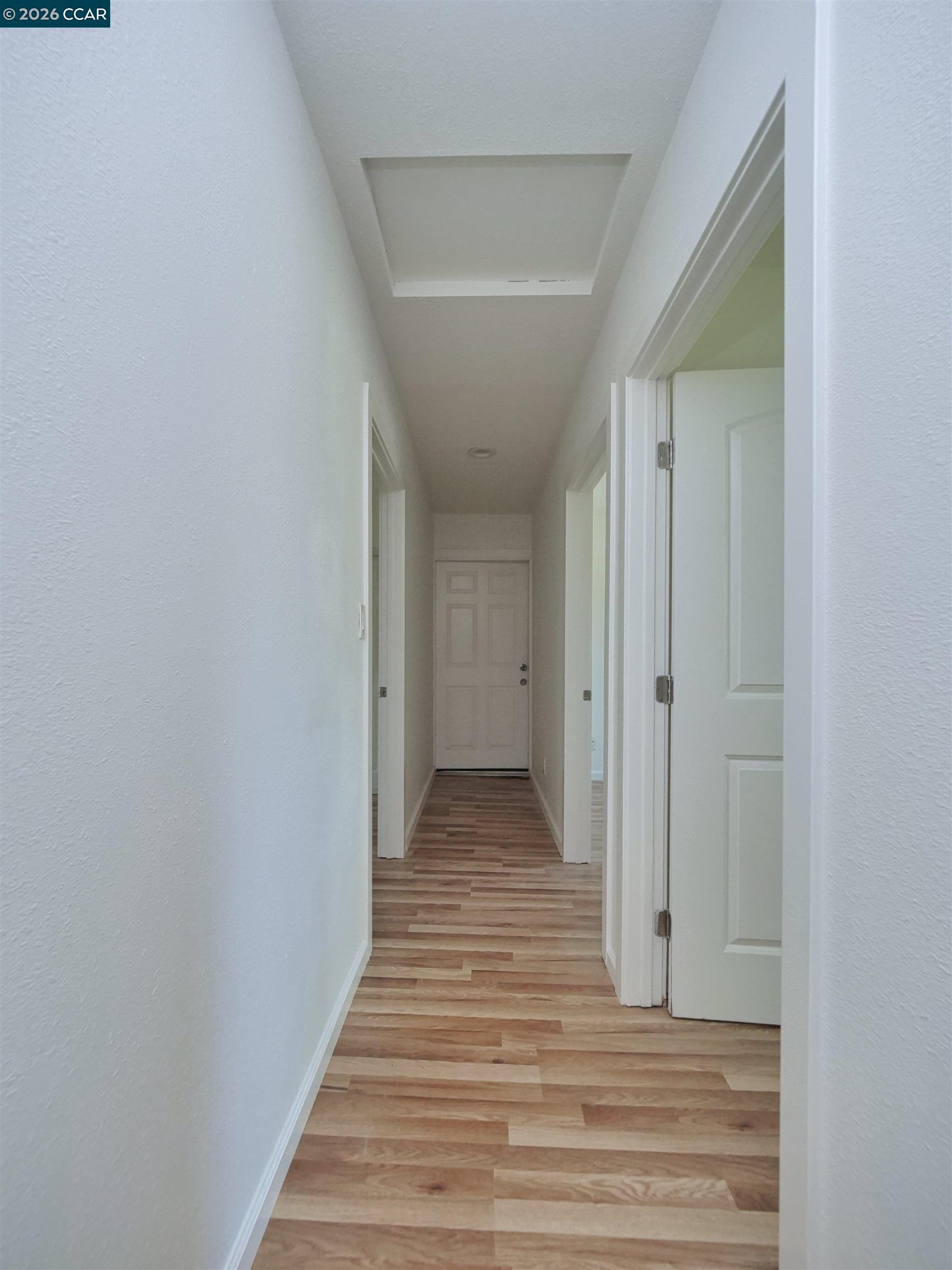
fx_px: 513
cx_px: 476
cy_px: 635
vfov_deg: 102.1
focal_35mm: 14
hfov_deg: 85.7
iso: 800
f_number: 4.5
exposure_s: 1/160
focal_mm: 7
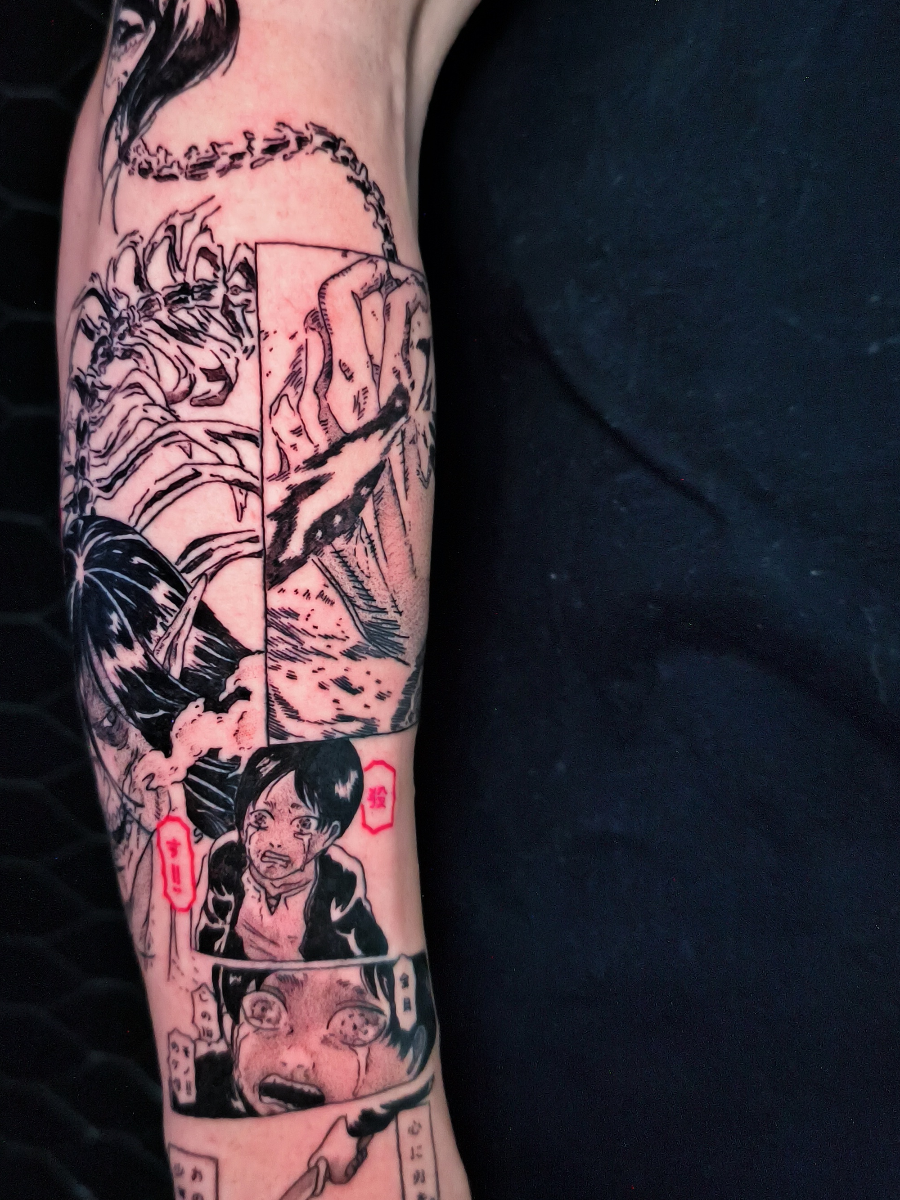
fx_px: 1248
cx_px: 347
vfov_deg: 51.3
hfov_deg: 39.4
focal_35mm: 36
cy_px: 574
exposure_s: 1/14.3
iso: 5266
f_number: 1.7
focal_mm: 5.24
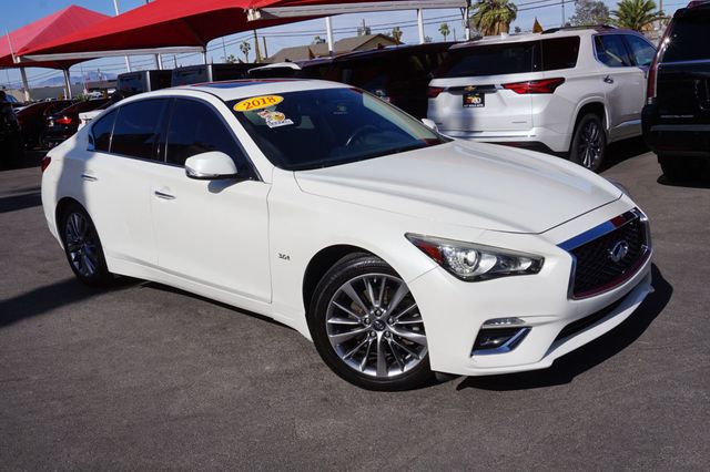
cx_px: 355
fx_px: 680
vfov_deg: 38.3
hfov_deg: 55.1
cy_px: 236
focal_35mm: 34
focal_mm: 23
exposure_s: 1/250
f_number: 14
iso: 100
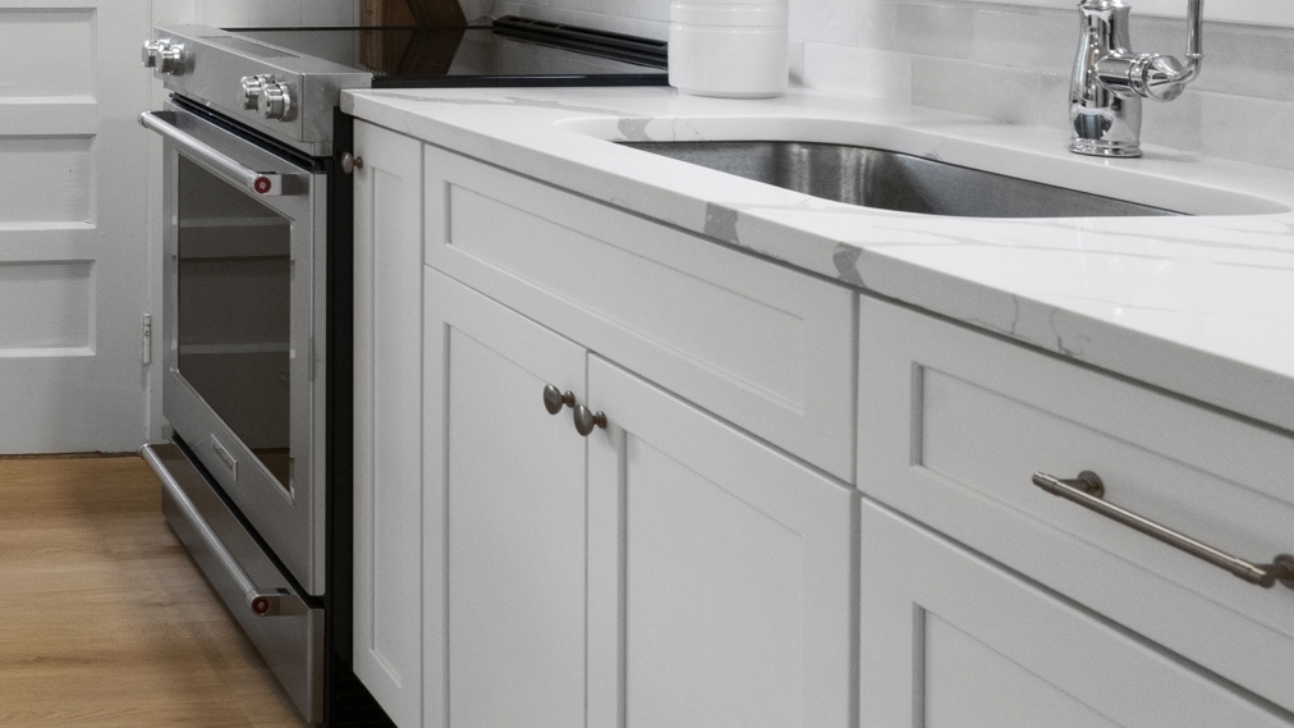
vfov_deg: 24.6
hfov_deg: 37.4
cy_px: -67
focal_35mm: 45
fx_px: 1554
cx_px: -150
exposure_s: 1/30
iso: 1600
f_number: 10
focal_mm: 17.5
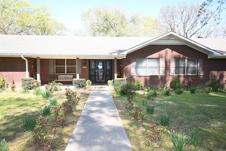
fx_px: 151
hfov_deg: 73.7
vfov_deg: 53.1
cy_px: 76
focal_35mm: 24
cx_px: 113
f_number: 3.5
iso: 100
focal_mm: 16
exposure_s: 1/200
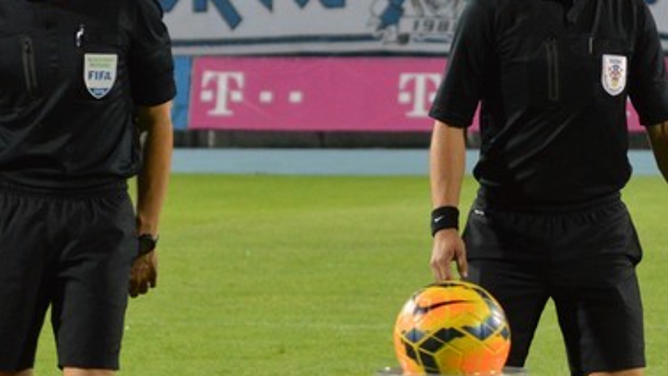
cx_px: 558
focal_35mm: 411
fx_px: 7283
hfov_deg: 5.2
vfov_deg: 3.0
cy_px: 175
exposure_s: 1/160
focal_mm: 110
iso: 1600
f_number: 5.6
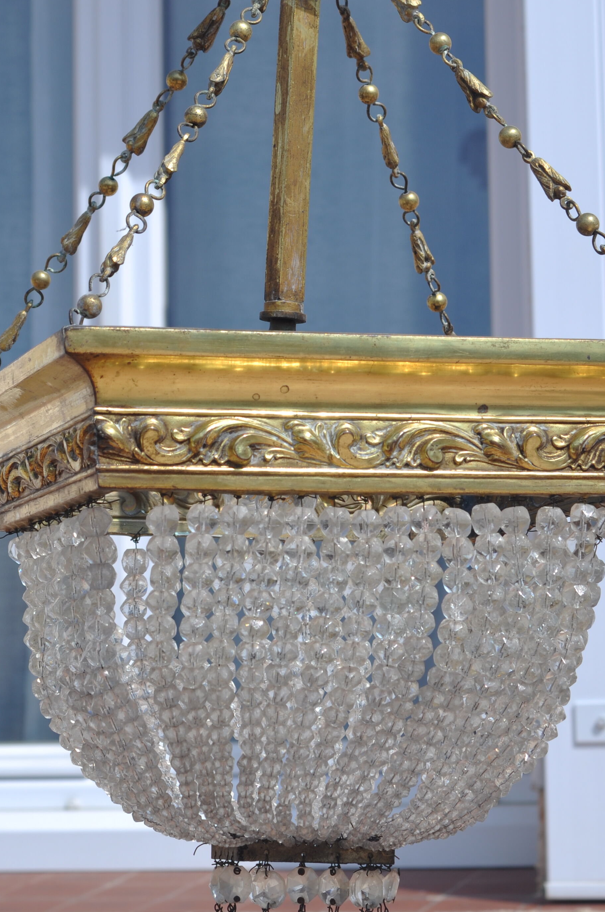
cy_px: 441
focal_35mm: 112
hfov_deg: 12.2
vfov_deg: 18.3
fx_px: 2831
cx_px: 350
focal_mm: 48
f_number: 9
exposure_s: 1/320
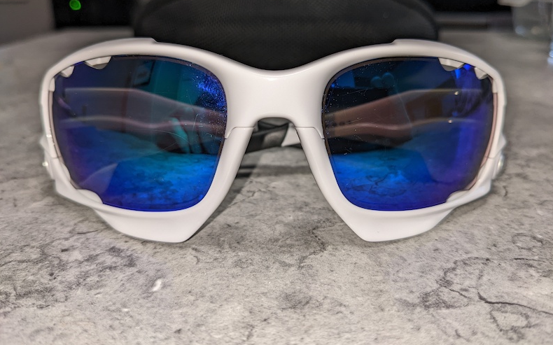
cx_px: 279
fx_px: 437
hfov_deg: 64.7
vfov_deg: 43.0
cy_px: 143
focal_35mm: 29
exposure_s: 1/120
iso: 73
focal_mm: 4.38
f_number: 1.73
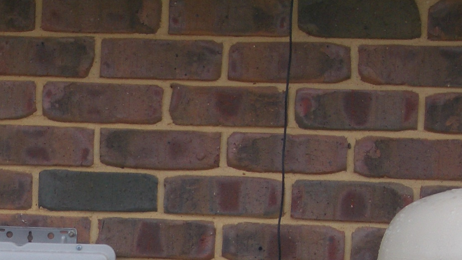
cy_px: 356
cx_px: 37
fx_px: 1715
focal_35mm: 140
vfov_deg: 8.5
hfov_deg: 15.2
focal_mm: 10.2
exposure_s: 1/125
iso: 50
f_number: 3.5
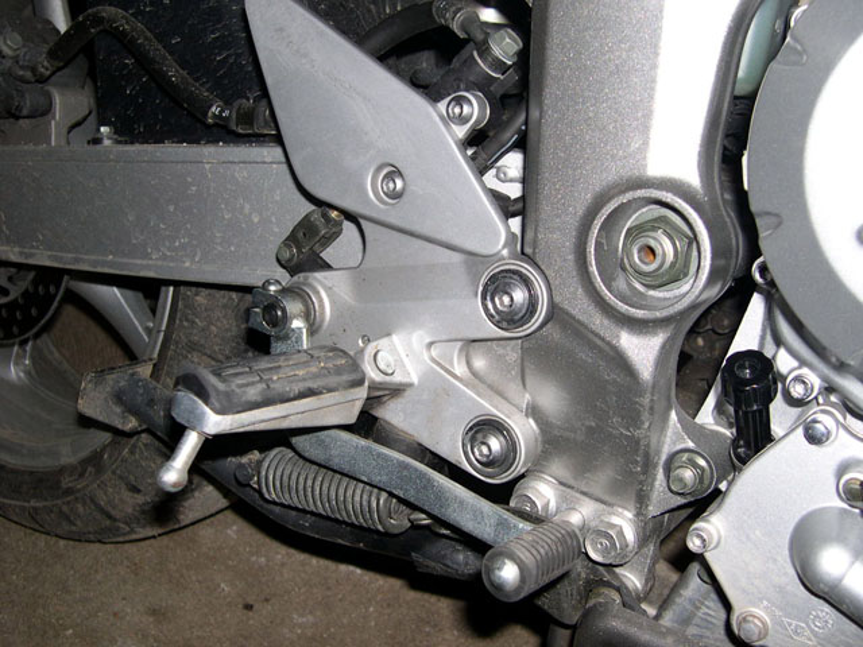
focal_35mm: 38
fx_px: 947
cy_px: 324
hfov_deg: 49.0
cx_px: 432
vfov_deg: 37.7
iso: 100
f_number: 2.8
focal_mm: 8
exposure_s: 1/60
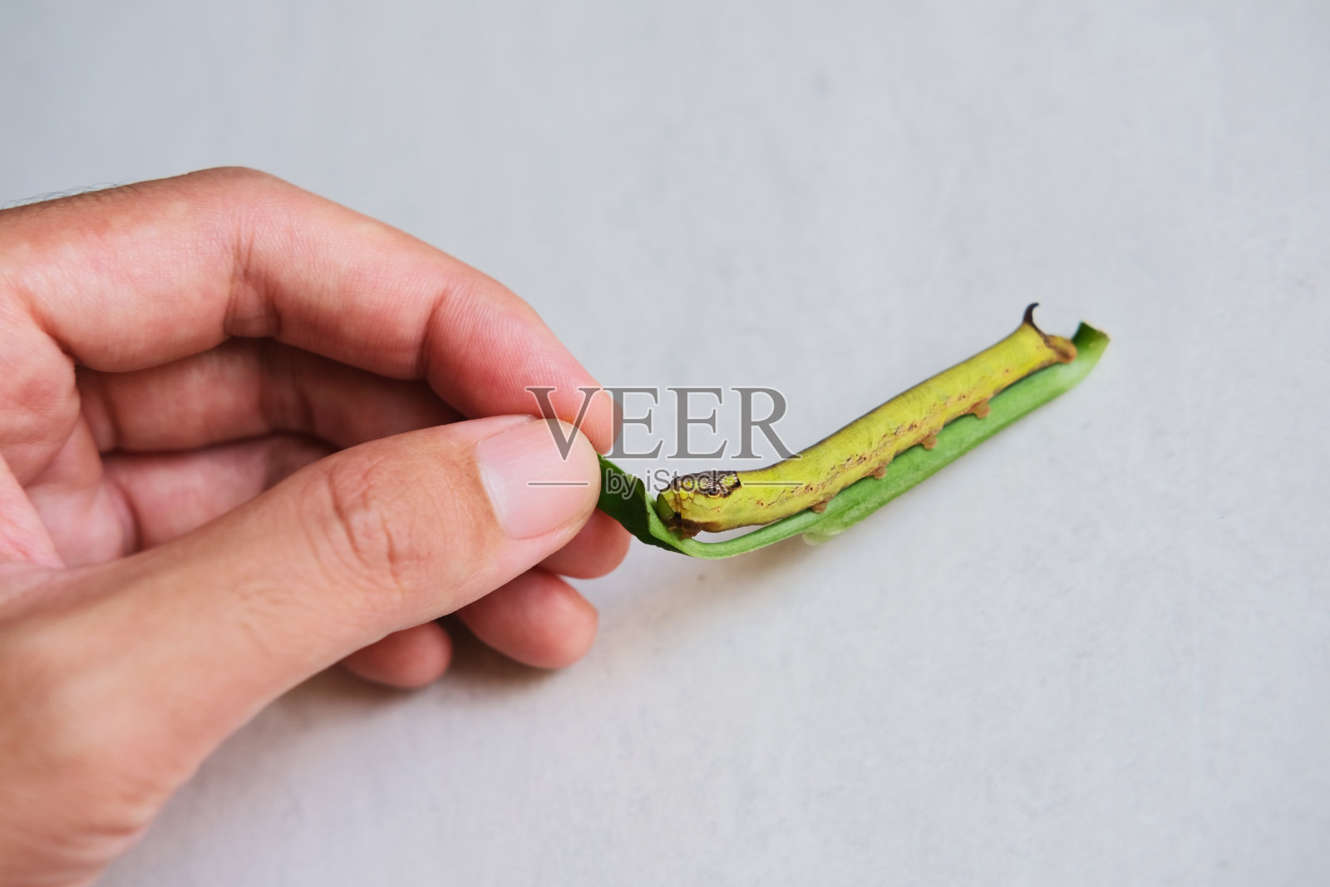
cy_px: 444
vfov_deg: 25.5
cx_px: 665
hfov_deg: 37.5
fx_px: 1958
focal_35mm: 53
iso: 320
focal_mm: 35
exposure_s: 1/125
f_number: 4
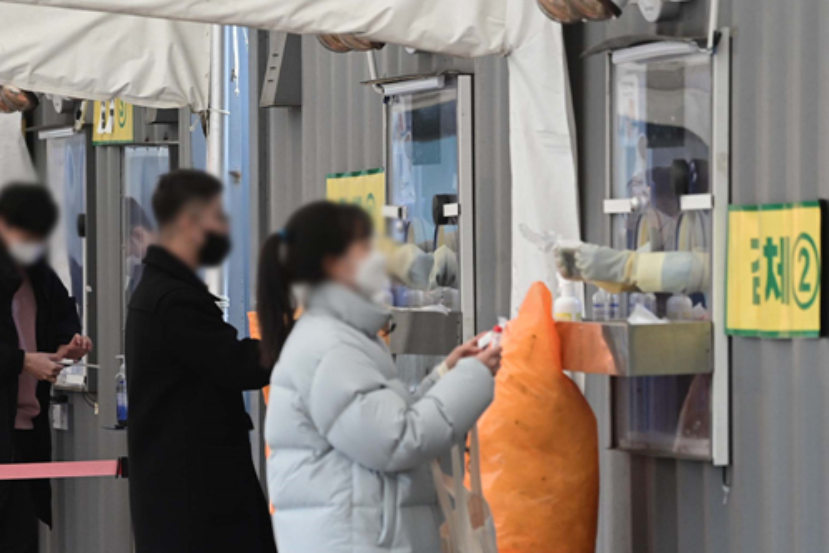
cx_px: 311
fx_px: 6516
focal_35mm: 283
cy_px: 352
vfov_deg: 4.9
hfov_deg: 7.3
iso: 3200
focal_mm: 220
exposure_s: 1/200
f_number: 5.3
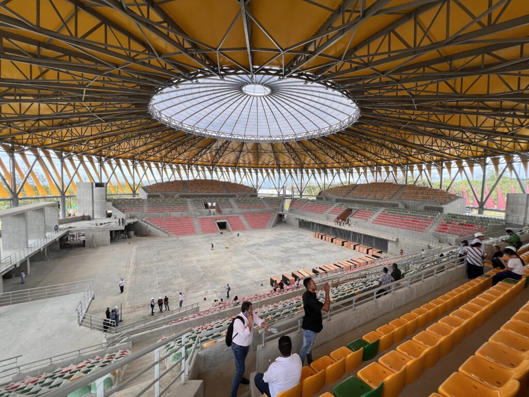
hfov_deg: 106.2
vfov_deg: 89.9
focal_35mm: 13
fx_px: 199
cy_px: 198
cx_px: 264
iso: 32
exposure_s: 1/440
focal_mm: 1.57
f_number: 1.8
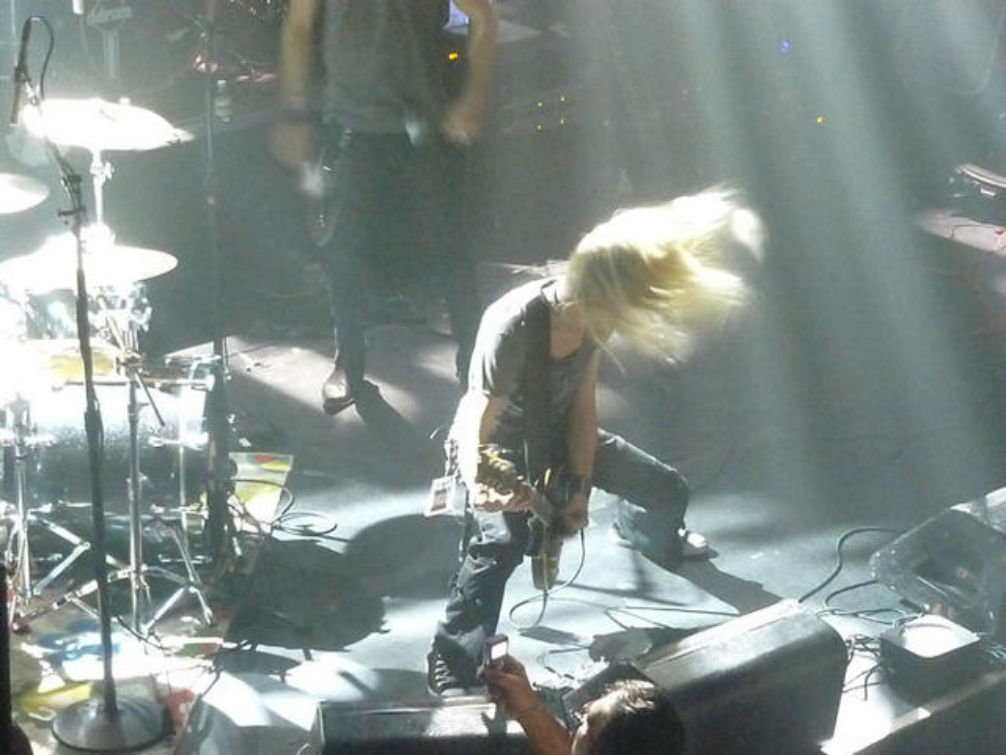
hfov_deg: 20.4
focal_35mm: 96
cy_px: 378
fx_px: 2790
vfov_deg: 15.4
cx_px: 503
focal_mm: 17.3
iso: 3200
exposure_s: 1/10
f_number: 5
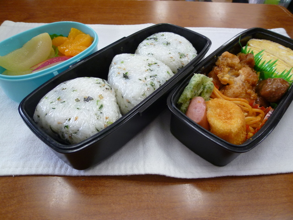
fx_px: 203
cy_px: 110
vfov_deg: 56.8
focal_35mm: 24
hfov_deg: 71.6
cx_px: 146
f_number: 2.2
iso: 125
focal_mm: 4.3
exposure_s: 1/60
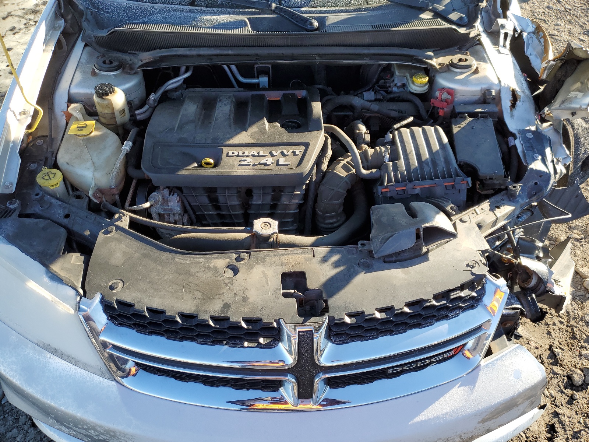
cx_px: 294
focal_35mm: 26
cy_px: 221
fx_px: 442
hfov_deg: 67.3
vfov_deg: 53.1
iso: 50
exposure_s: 1/556
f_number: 1.5
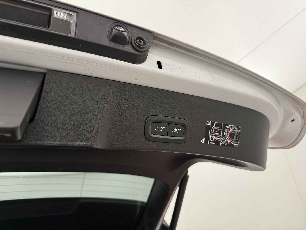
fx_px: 212
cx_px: 153
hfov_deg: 71.6
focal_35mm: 24
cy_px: 115
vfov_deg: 56.8
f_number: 1.78
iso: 160
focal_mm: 6.76
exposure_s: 1/100
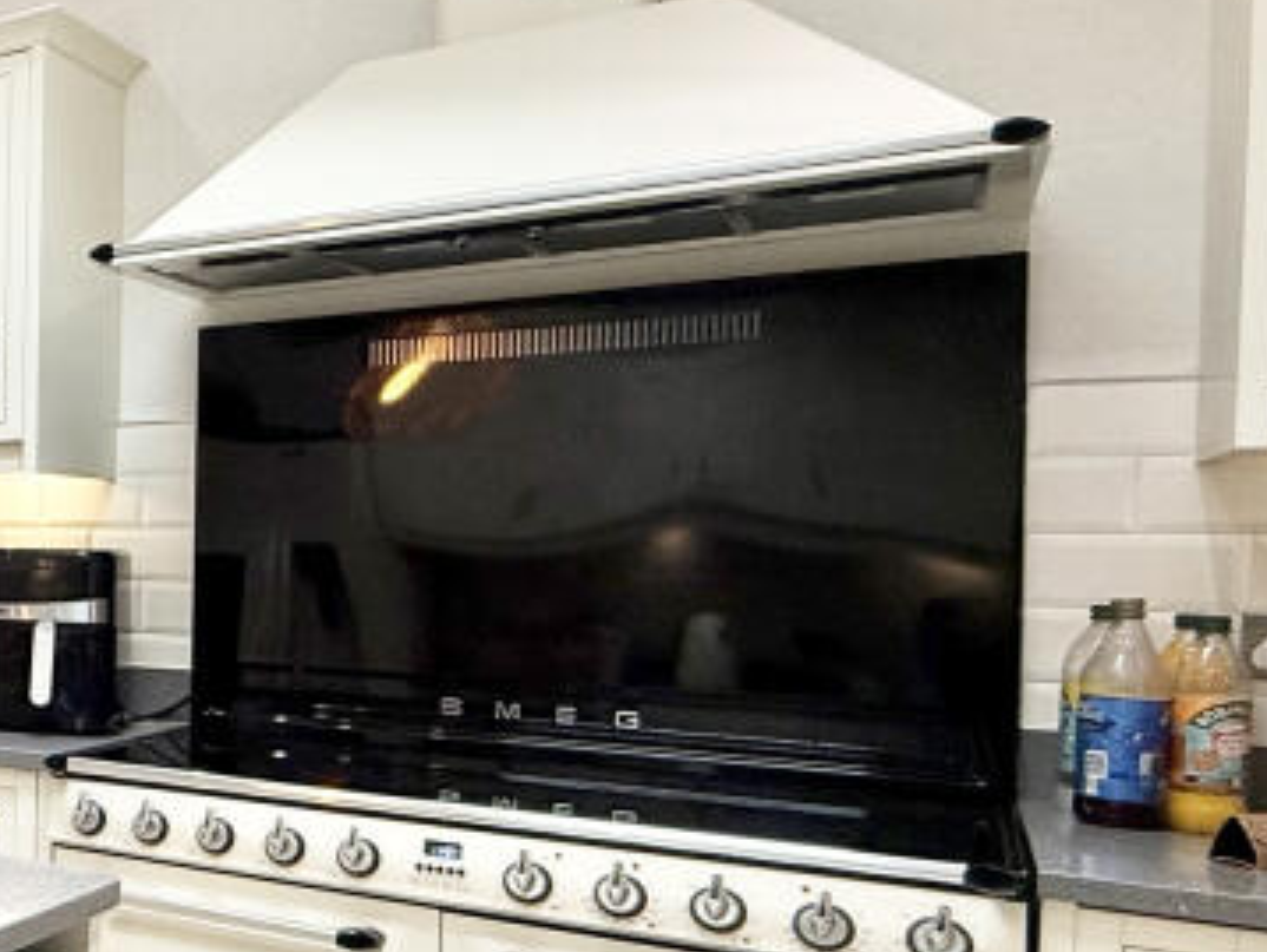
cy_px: 570
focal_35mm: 40
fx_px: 1465
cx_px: -414
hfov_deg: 33.1
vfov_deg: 35.9
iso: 125
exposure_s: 1/99
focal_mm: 2.22
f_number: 2.2
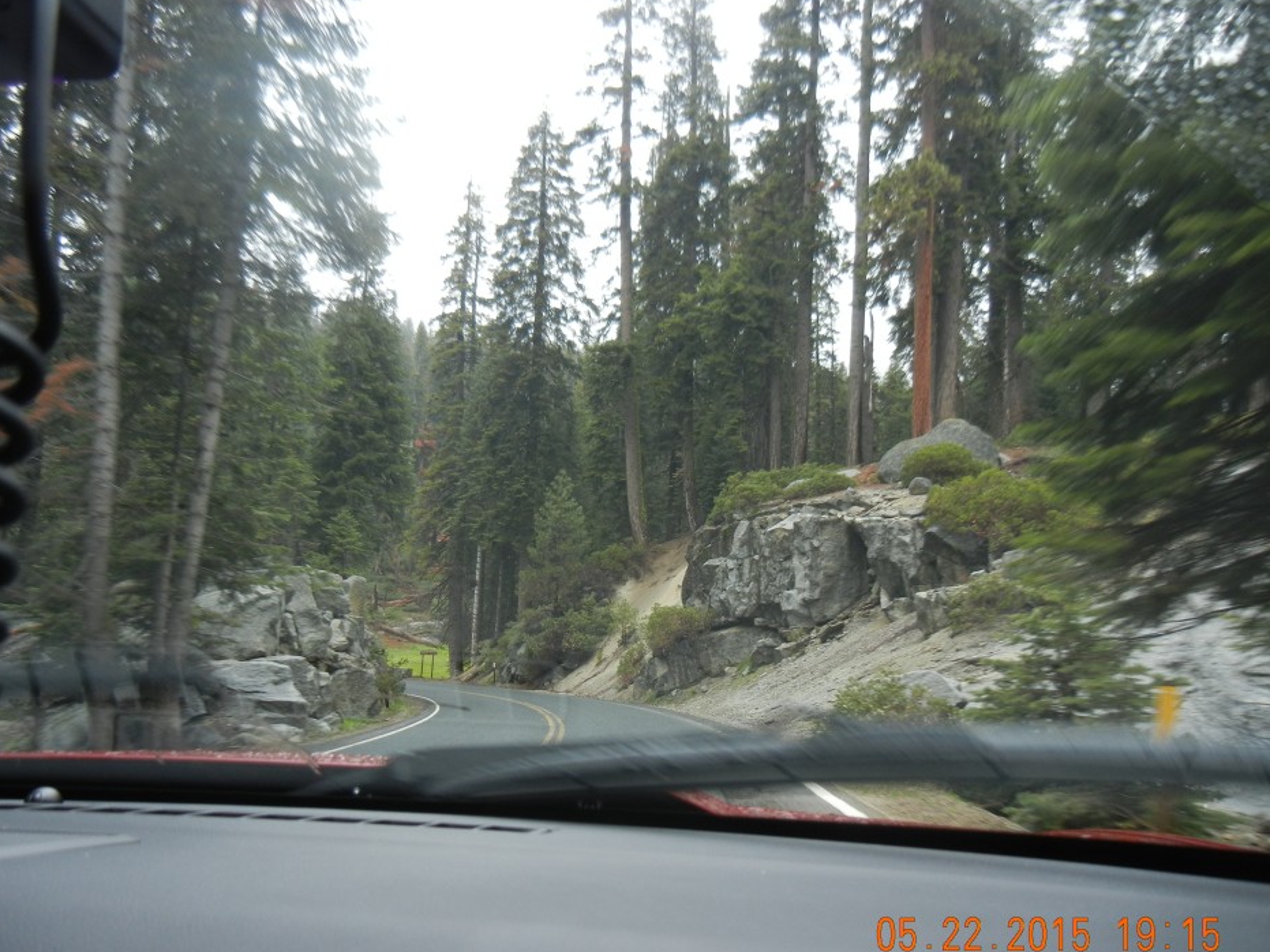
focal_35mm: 33
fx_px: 1211
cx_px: 607
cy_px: 520
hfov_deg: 55.3
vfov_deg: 42.9
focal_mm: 5.4
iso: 160
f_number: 3.5
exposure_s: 1/73.5
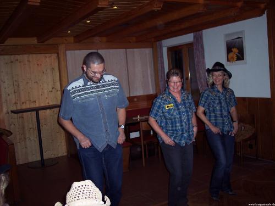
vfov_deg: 36.8
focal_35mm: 39
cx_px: 138
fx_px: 310
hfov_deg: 47.9
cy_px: 103
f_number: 2.8
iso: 100
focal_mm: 8
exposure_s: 1/60
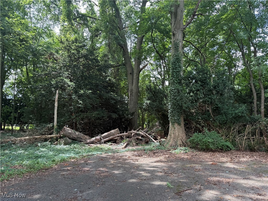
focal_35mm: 24
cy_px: 100
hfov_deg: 71.6
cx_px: 134
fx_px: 186
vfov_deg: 56.8
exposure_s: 1/277
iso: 80
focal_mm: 6.76
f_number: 1.78
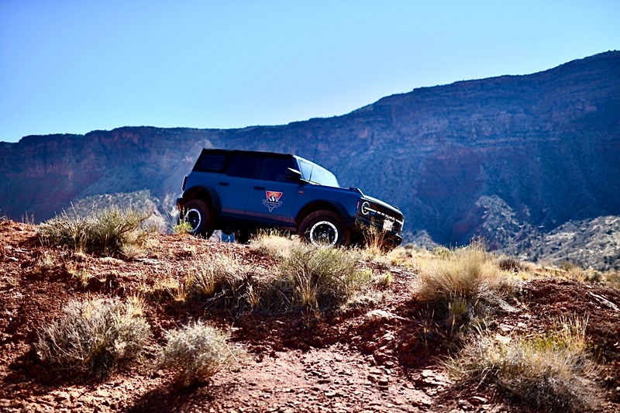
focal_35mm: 35
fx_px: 603
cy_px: 206
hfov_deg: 54.4
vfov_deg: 37.8
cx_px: 310
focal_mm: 35
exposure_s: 1/2500
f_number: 1.6
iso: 31
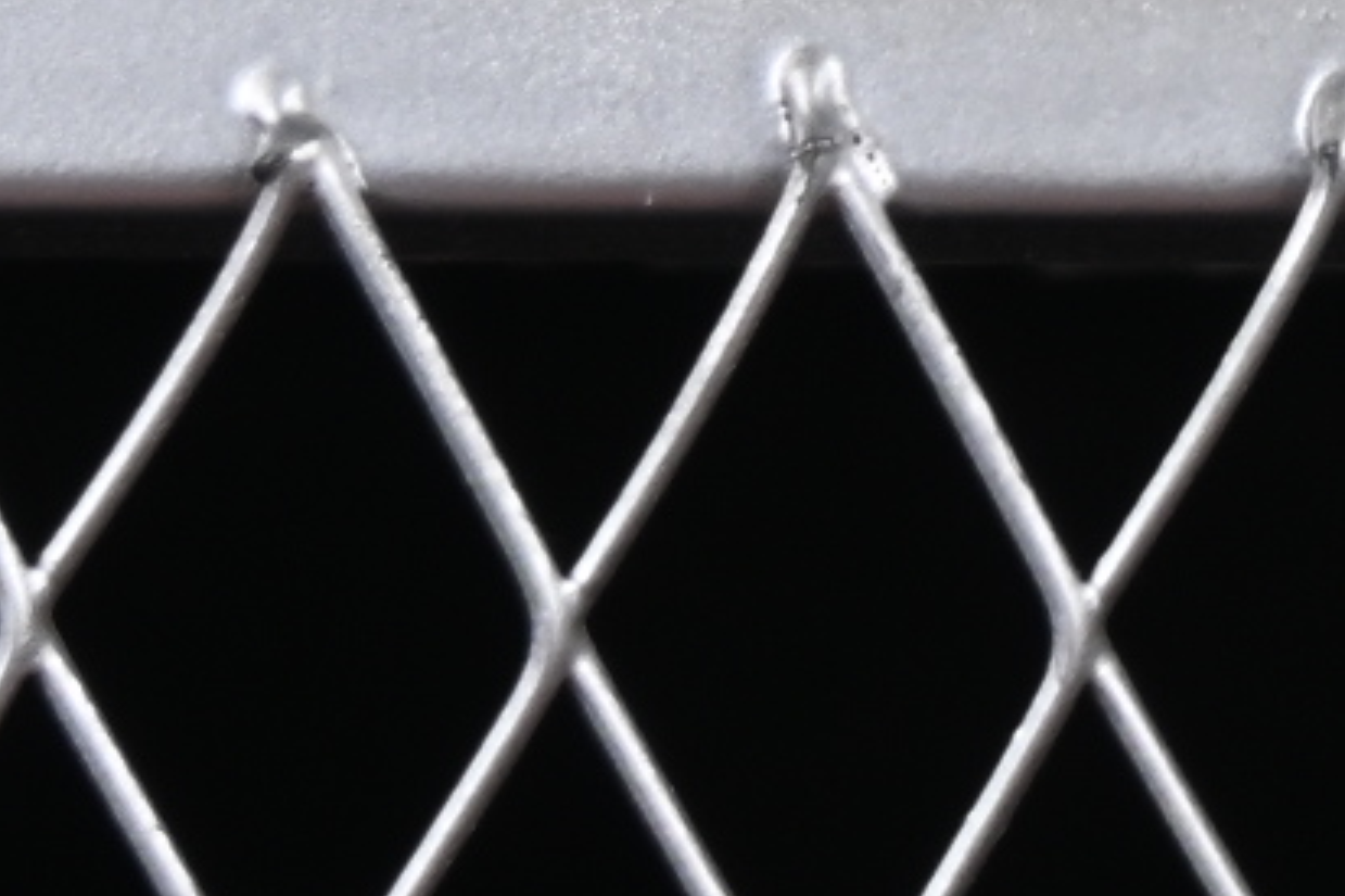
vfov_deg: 2.7
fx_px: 18896
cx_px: 3566
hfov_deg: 4.0
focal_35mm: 506
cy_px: -1984
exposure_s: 1/80
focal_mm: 50
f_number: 7.1
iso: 160
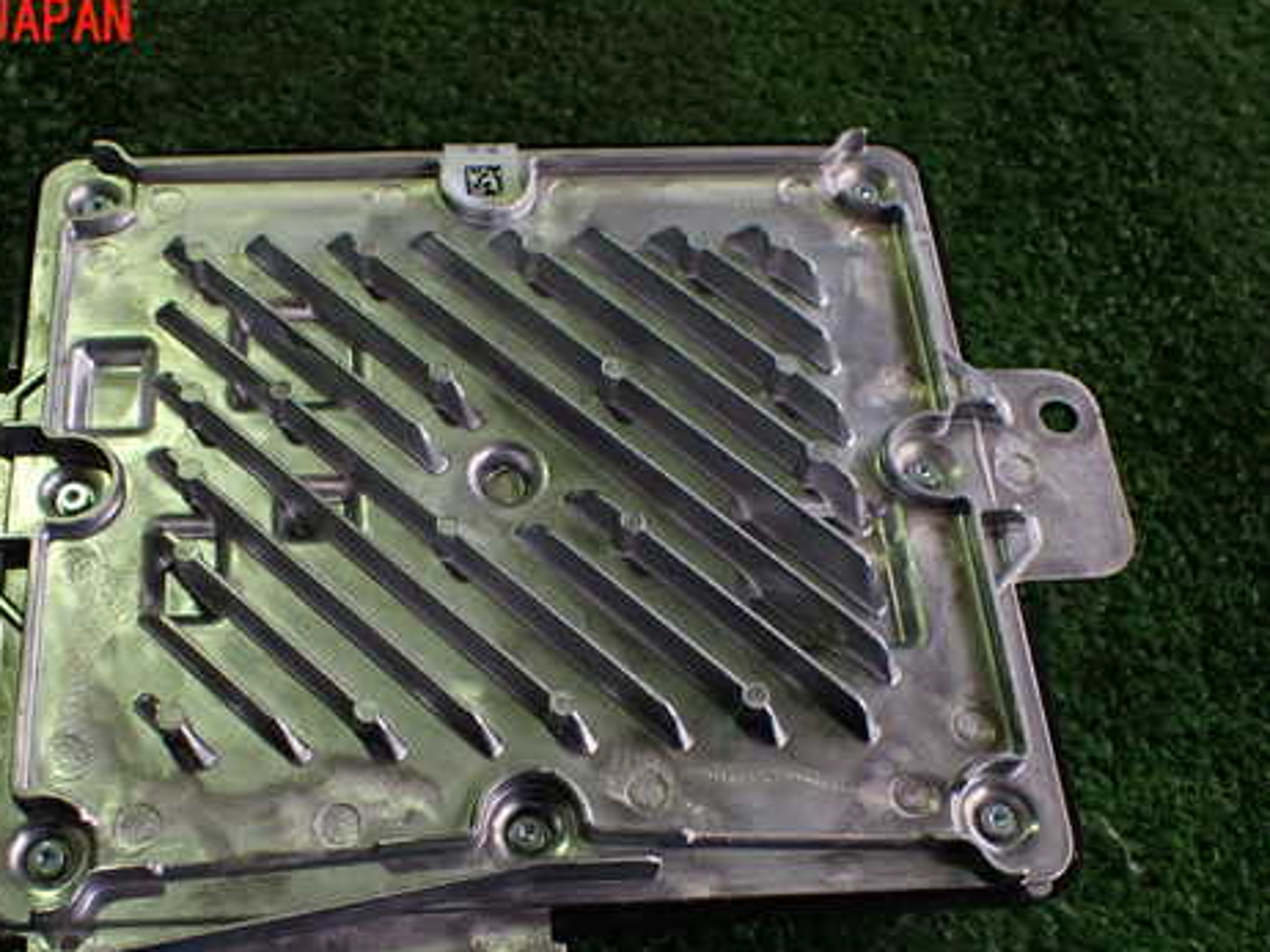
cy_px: 608
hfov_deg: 47.3
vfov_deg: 36.5
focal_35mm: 39
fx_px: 1430
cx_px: 456
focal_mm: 5.4
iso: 250
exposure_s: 1/125
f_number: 2.3
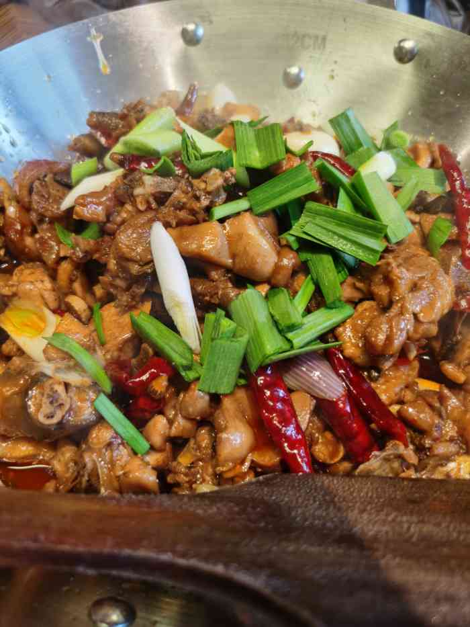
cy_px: 314
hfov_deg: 51.4
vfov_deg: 65.3
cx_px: 235
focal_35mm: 27
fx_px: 489
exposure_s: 1/100
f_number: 1.6
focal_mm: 5.56
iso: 100
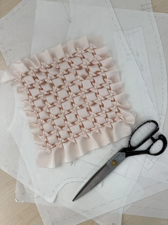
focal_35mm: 24
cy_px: 112
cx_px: 84
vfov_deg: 71.6
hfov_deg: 56.8
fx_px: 155
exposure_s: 1/121
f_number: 1.78
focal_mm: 6.76
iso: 100
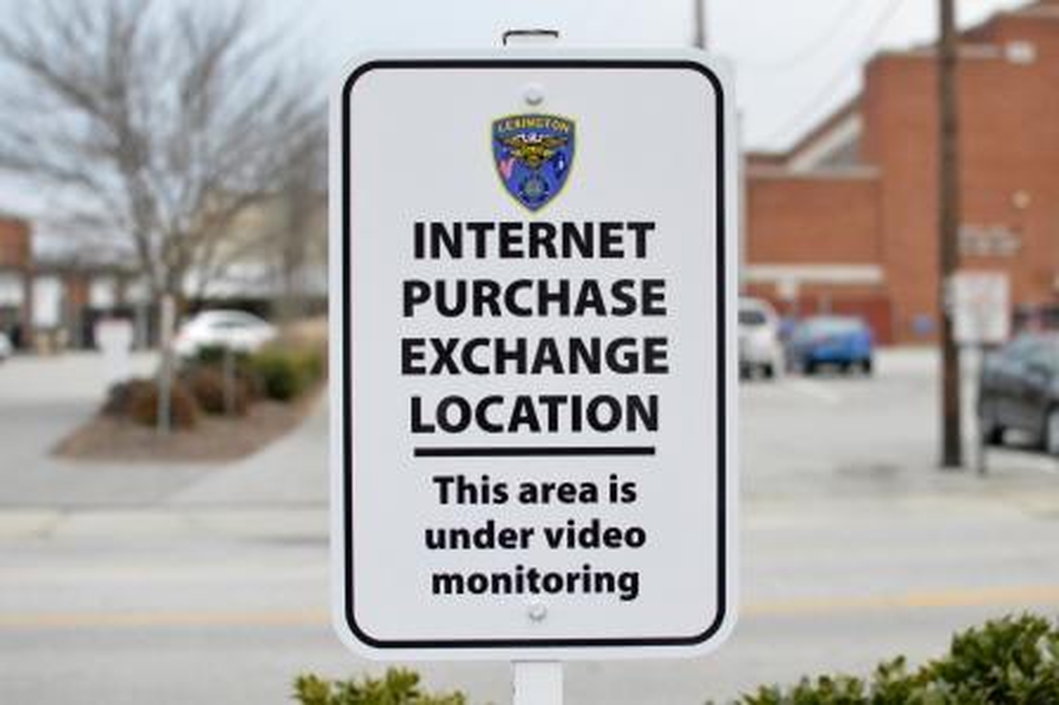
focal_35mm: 52
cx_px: 530
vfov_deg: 25.7
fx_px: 1543
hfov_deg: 37.9
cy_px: 352
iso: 6400
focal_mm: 35
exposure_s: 1/4000
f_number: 3.5
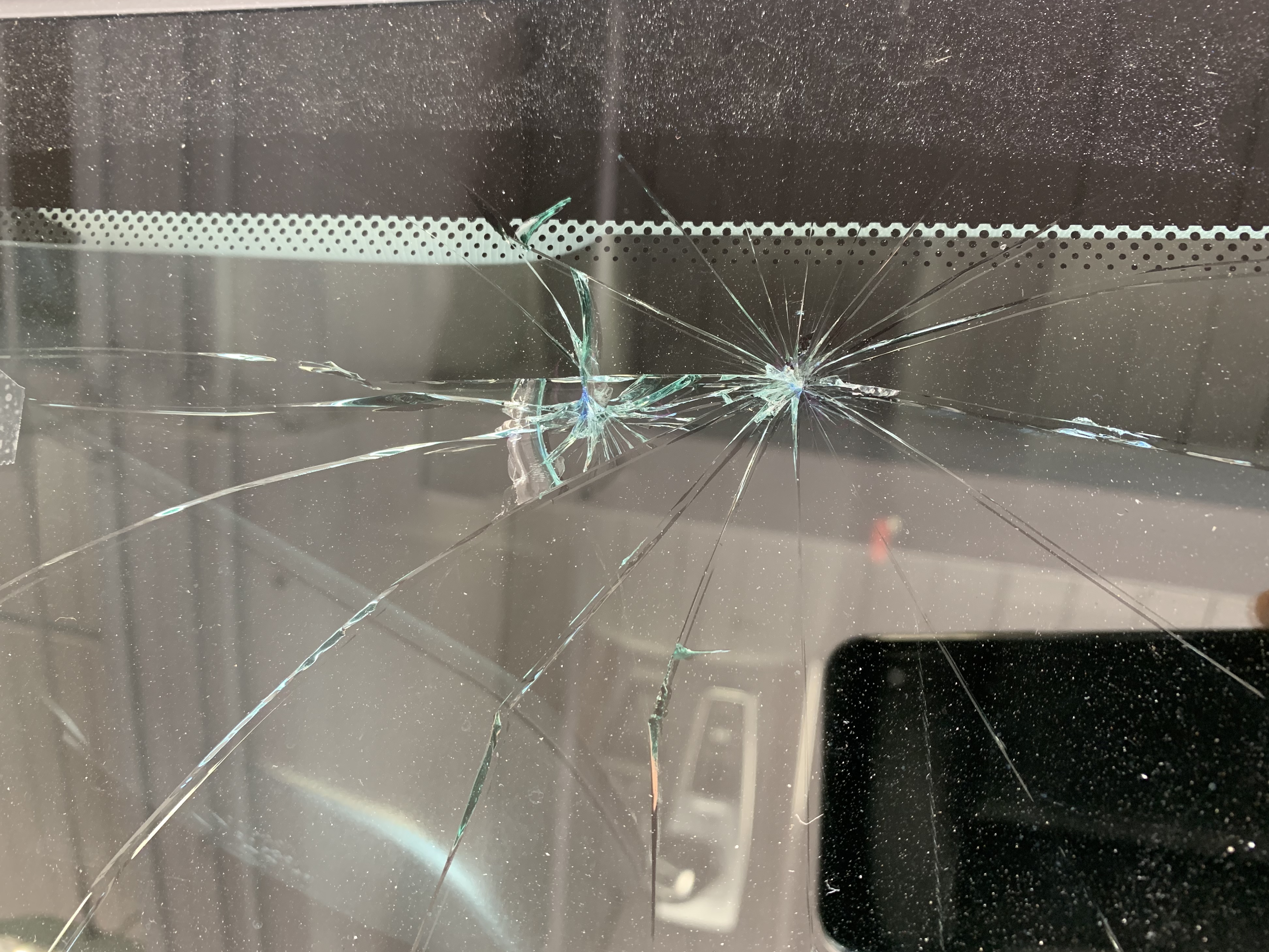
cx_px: 627
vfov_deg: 51.4
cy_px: 481
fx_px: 990
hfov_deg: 65.3
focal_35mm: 27
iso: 160
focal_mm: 4.25
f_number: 1.8
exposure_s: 1/60
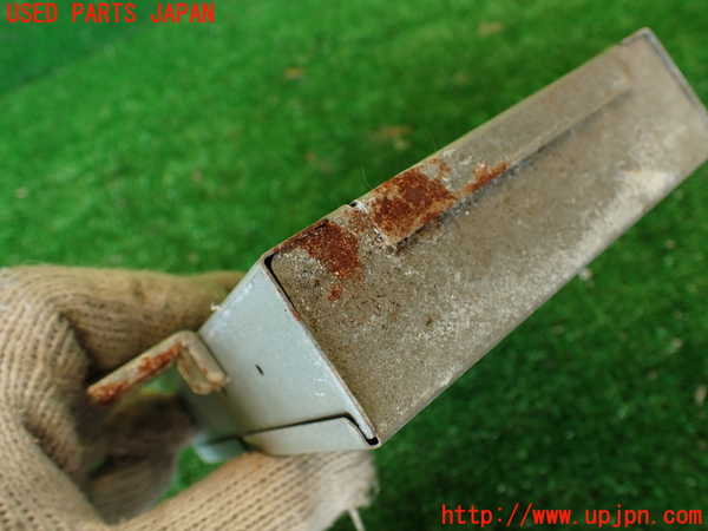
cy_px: 266
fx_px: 614
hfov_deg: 60.0
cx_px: 354
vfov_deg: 46.8
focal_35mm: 30
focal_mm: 5.4
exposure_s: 1/60
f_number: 2.3
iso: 200
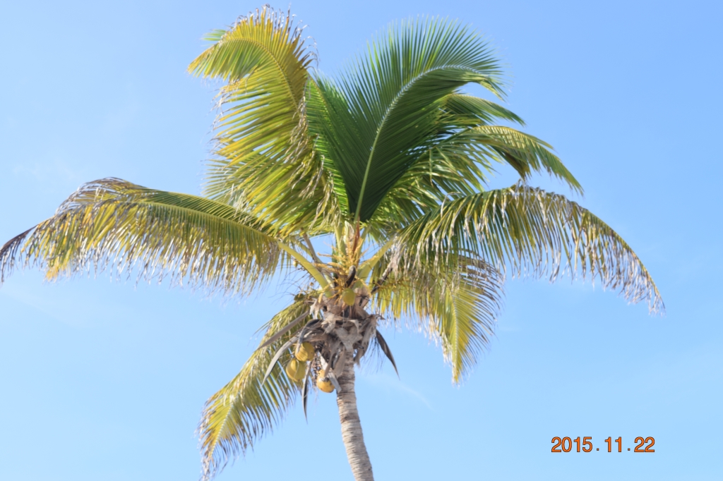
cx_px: 362
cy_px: 240
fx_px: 1144
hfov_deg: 35.1
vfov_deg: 23.8
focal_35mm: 57
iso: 280
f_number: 8
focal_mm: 38
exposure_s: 1/250
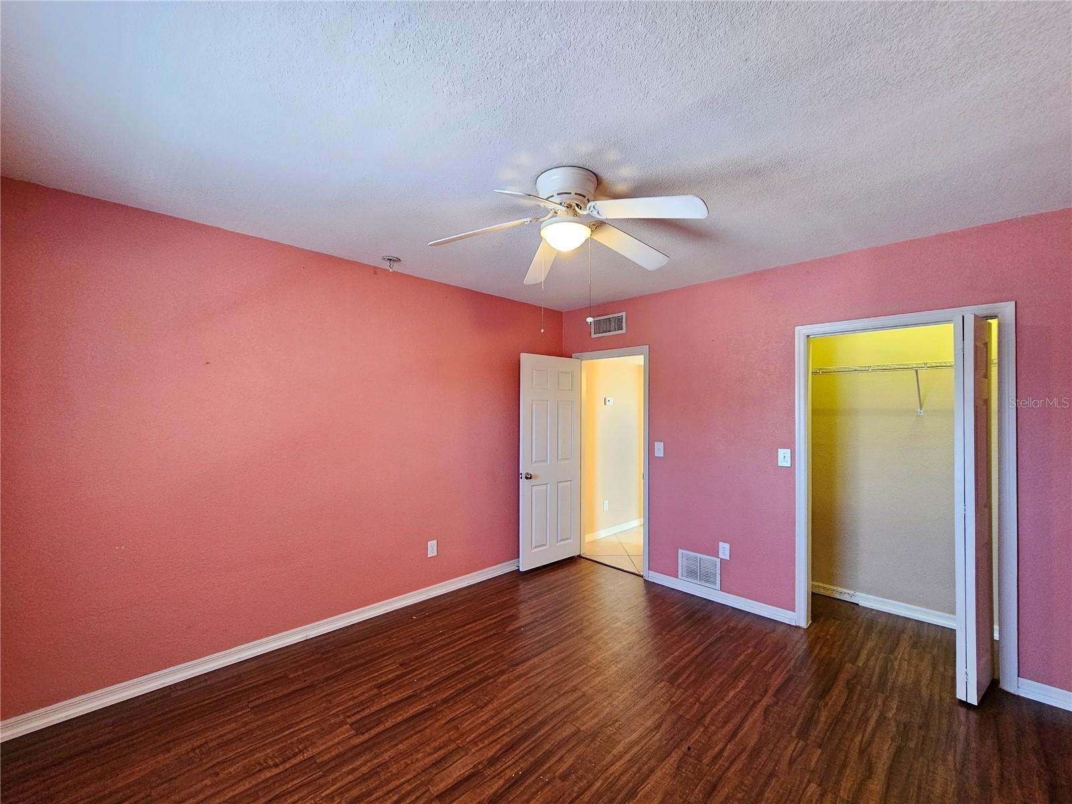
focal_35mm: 13
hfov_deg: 106.2
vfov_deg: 89.9
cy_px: 402
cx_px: 536
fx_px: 403
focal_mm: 2.2
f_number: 2.2
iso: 640
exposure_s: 1/24
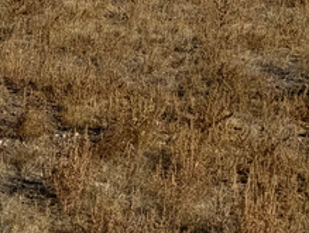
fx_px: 1001
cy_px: -102
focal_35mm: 112
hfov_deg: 15.8
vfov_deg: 12.7
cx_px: -183
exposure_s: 1/10309
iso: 80
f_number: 1.78
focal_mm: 6.76
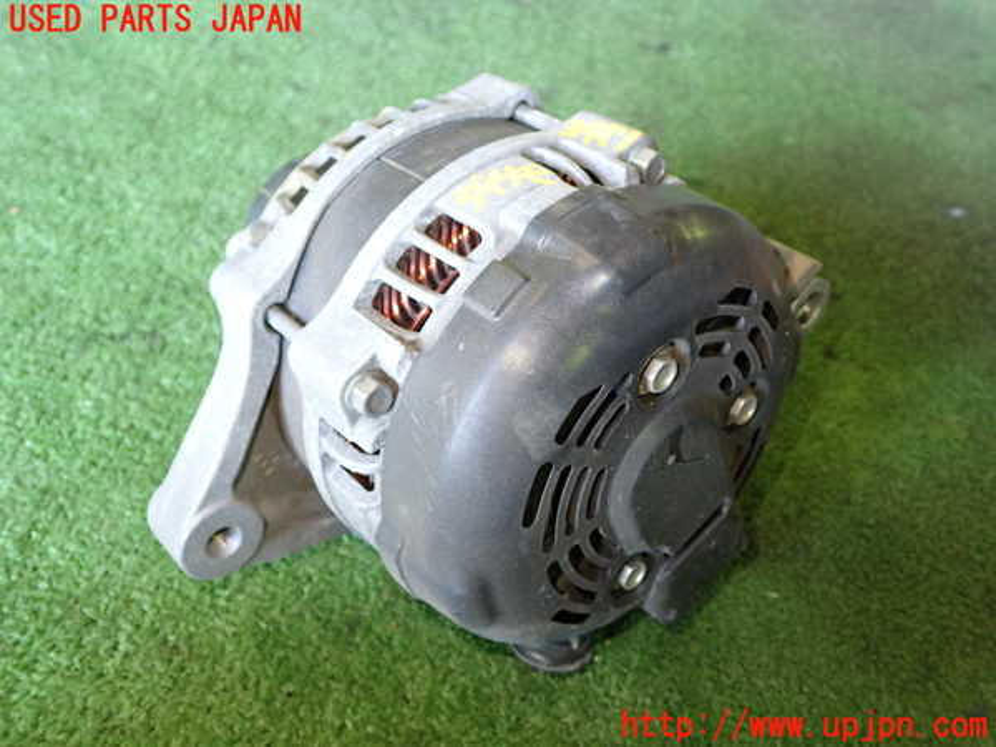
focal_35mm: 32
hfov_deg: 56.8
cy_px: 374
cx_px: 498
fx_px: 921
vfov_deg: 44.2
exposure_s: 1/30
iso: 320
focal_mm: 5.79
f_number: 2.4
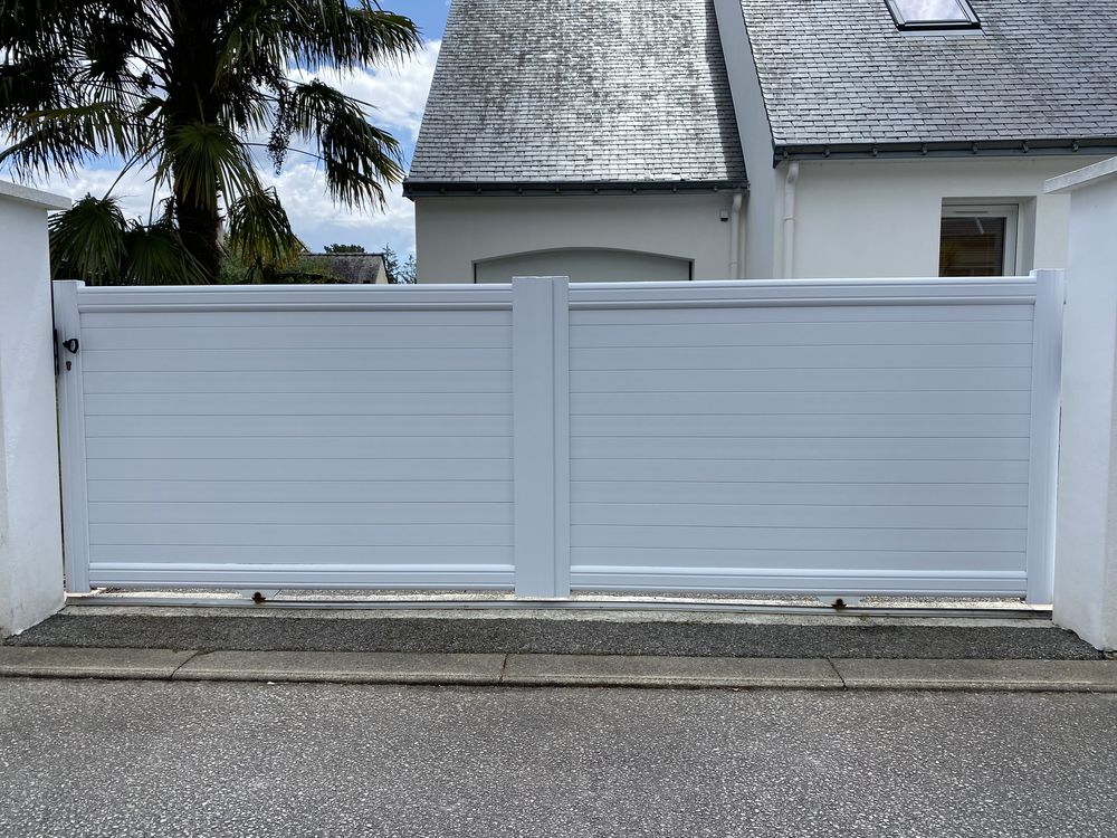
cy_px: 419
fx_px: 839
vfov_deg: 53.1
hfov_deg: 67.3
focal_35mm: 26
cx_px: 558
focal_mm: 4.25
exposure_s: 1/2890
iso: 32
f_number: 1.8
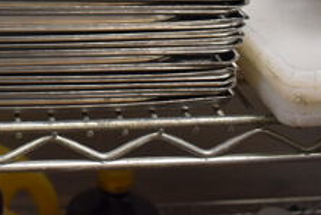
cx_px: -35
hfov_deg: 25.0
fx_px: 669
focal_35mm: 75
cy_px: -82
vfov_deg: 16.9
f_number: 3.5
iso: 1100
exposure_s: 1/125
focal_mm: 18
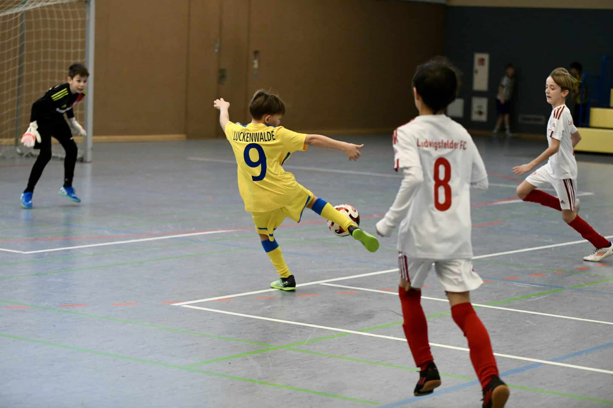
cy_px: 204
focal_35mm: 86
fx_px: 1464
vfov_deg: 15.9
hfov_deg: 23.6
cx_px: 306
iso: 5000
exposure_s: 1/1250
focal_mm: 86
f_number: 2.8
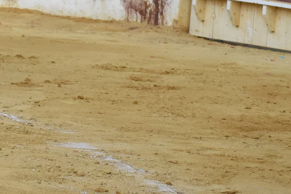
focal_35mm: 482
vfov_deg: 2.8
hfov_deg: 4.3
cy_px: -95
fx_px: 3894
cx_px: -160
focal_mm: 85
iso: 1600
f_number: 5
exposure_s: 1/400
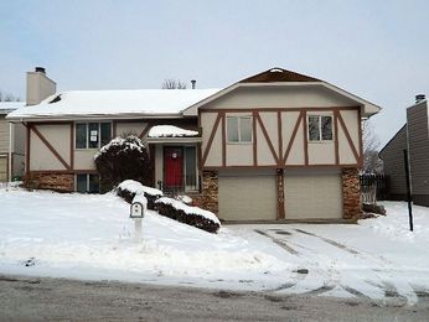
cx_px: 214
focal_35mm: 31
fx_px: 384
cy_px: 161
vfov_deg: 45.5
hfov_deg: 58.3
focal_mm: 5.6
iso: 80
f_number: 9.1
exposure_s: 1/200
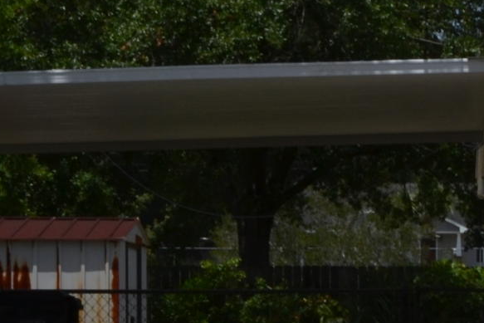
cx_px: 568
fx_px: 2905
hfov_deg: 9.4
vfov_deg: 6.3
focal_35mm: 216
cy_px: 507
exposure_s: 1/200
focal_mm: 28
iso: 100
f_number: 11
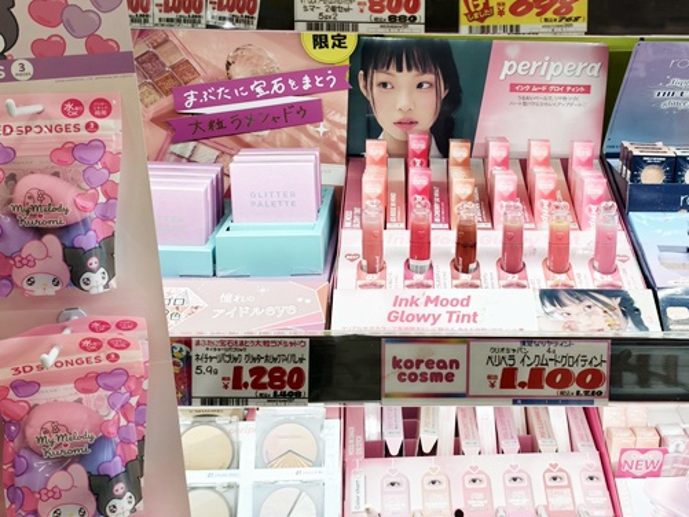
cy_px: 220
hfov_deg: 40.2
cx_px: 418
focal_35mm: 47
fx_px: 936
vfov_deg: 30.8
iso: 84
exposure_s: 1/120
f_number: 1.57
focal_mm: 6.54
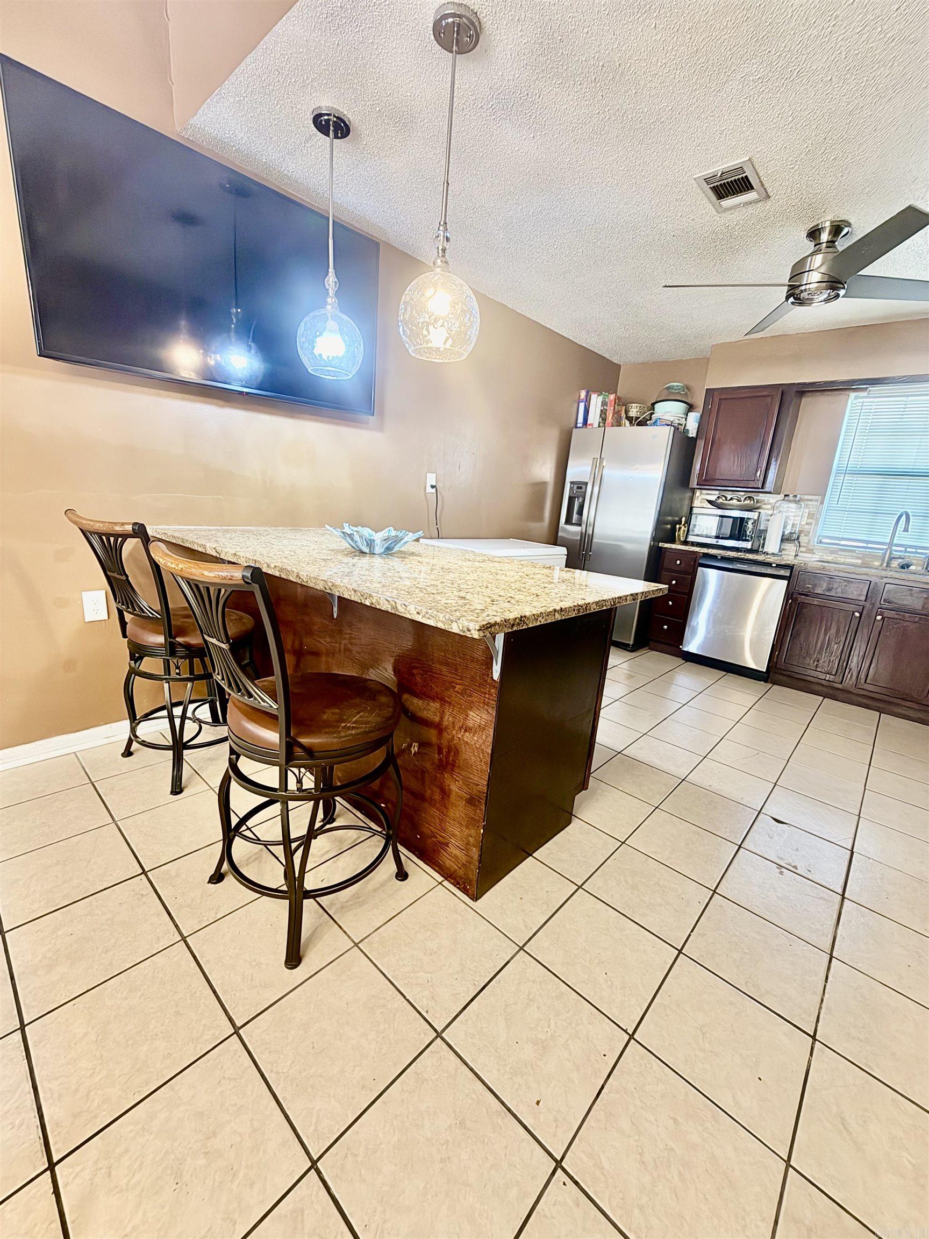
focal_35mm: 14
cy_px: 620
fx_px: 501
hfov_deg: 85.7
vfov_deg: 102.1
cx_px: 464
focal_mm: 2.22
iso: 400
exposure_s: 1/40
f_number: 2.2
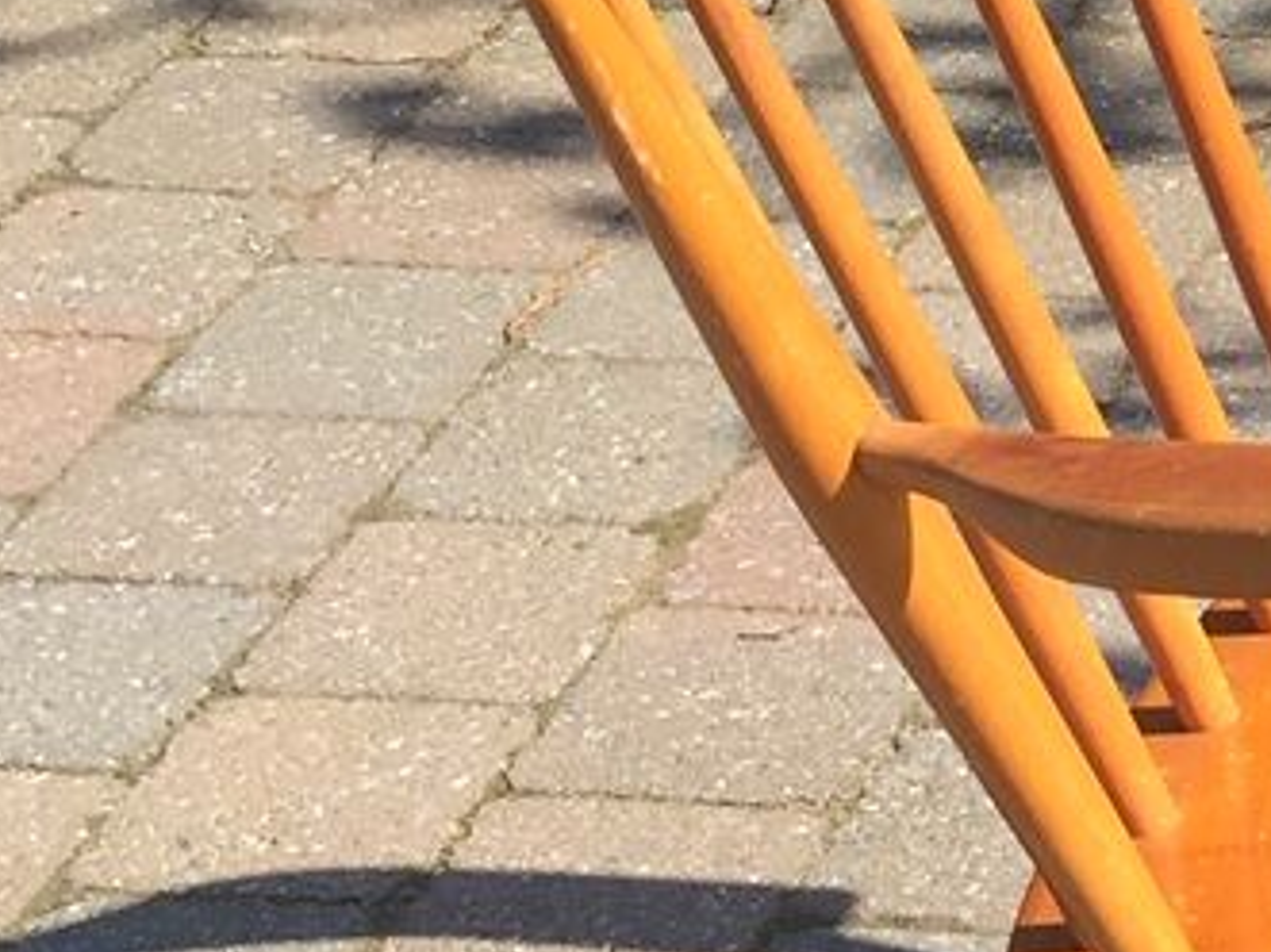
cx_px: 2734
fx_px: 5249
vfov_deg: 10.4
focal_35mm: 143
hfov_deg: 11.9
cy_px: 430
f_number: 2.2
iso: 32
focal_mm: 4.15
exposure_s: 1/860
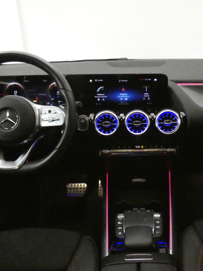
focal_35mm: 32
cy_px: 143
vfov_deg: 56.8
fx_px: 250
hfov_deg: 43.3
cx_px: 141
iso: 3200
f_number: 2.8
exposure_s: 1/80
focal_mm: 3.6
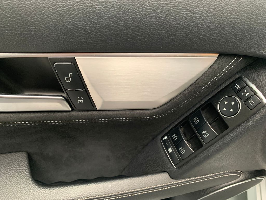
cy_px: 100
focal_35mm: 26
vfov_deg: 53.1
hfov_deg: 67.3
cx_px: 133
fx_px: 200
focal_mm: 4.25
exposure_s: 1/36
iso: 400
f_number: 1.8
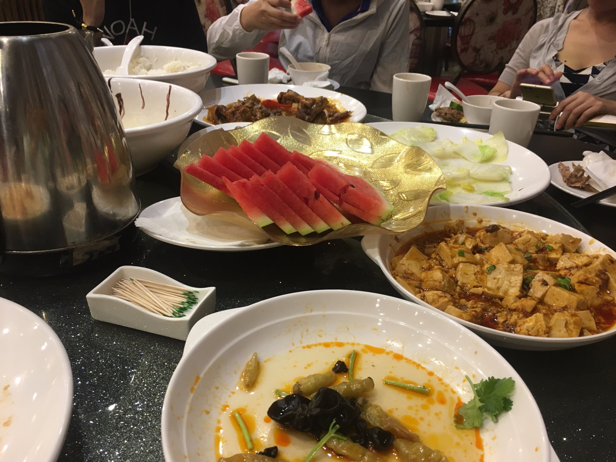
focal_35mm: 29
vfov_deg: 48.2
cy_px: 231
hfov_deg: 61.7
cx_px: 308
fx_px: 516
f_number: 2.2
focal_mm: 4.15
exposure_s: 1/33
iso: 125
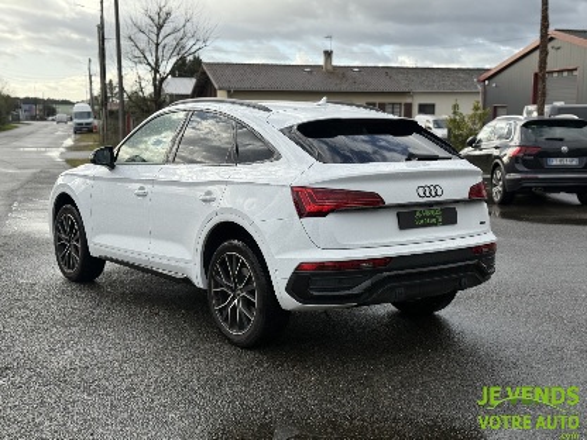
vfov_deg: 30.3
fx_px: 814
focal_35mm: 48
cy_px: 220
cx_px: 294
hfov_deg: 39.7
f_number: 1.78
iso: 64
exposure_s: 1/2273
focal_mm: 6.76
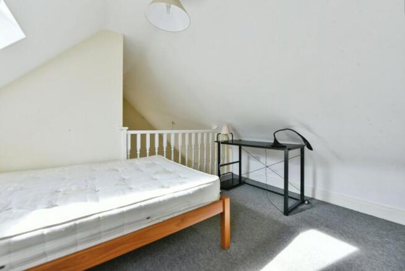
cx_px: 202
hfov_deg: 104.2
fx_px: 158
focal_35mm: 14
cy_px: 136
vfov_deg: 81.3
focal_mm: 14
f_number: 11
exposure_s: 1/30
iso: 500
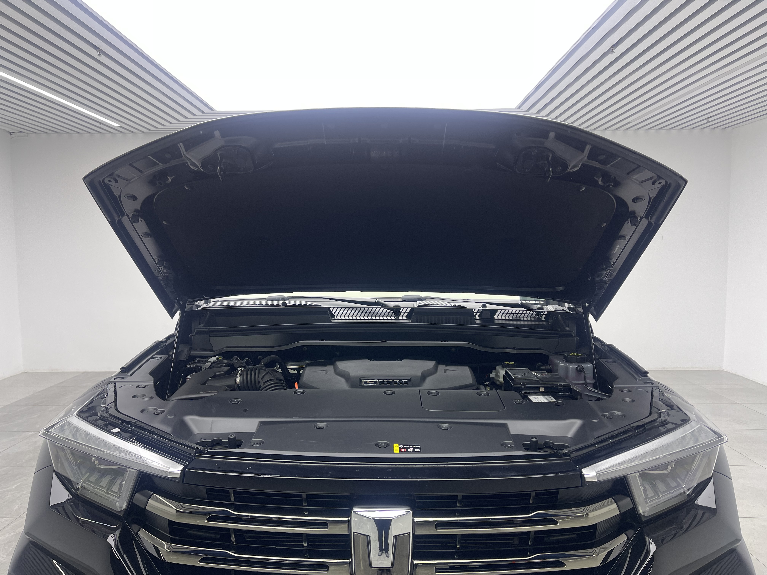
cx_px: 384
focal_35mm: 25
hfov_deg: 69.4
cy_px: 288
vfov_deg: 54.9
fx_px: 554
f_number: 1.6
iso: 64
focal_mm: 5.1
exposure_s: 1/121
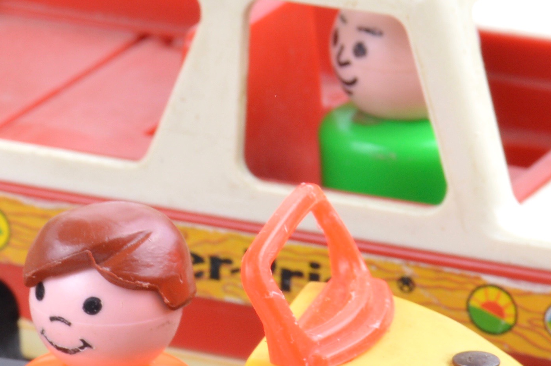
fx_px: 4925
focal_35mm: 322
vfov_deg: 4.2
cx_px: -3
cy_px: 458
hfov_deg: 6.4
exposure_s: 1/30
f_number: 9
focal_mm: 50
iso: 100
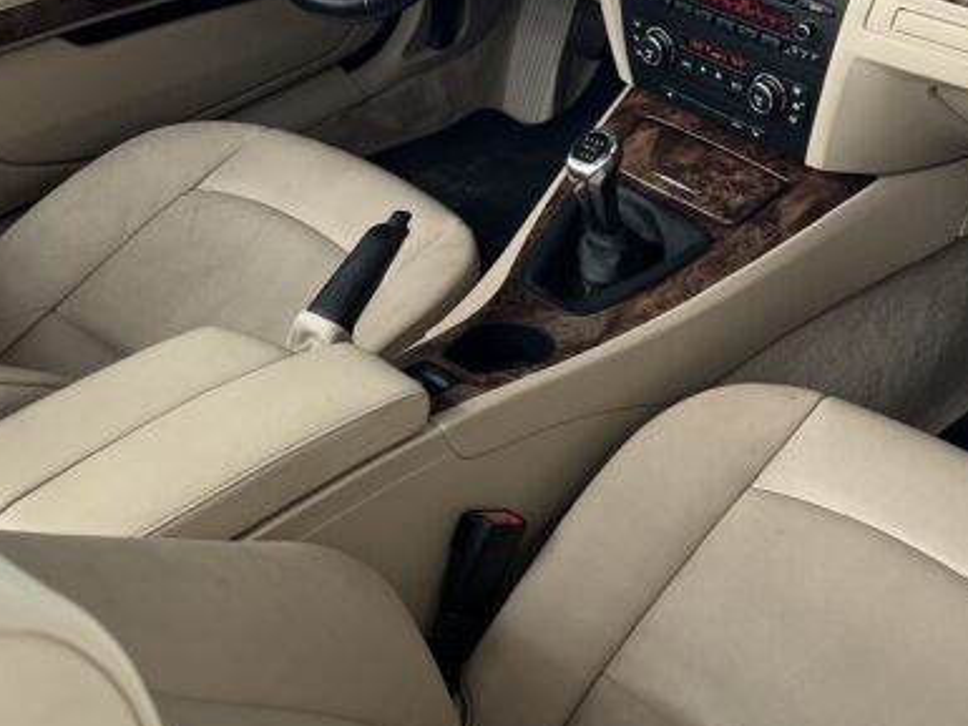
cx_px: 603
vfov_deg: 26.9
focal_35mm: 54
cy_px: 231
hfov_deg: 35.3
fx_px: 1511
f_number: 1.5
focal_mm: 5.7
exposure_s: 1/60
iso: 160
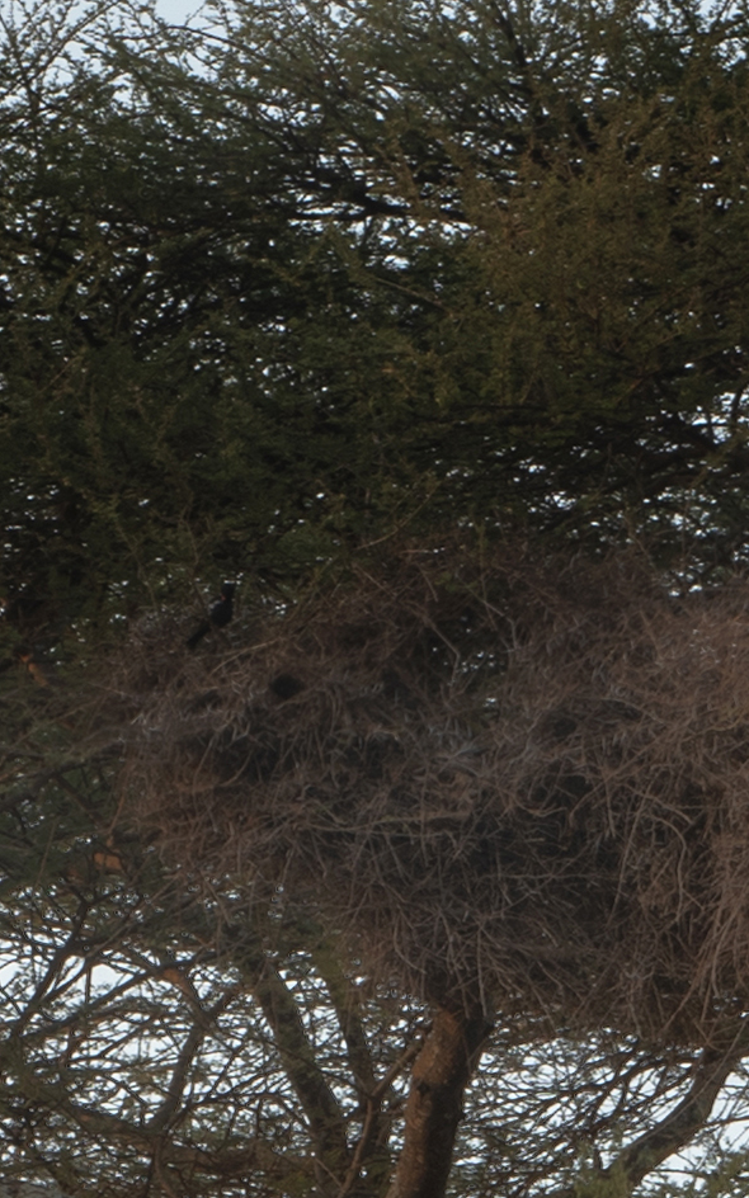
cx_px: 1495
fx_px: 14469
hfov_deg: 2.9
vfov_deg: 4.6
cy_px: 2764
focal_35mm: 443
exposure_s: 1/13
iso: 31
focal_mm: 50
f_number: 11
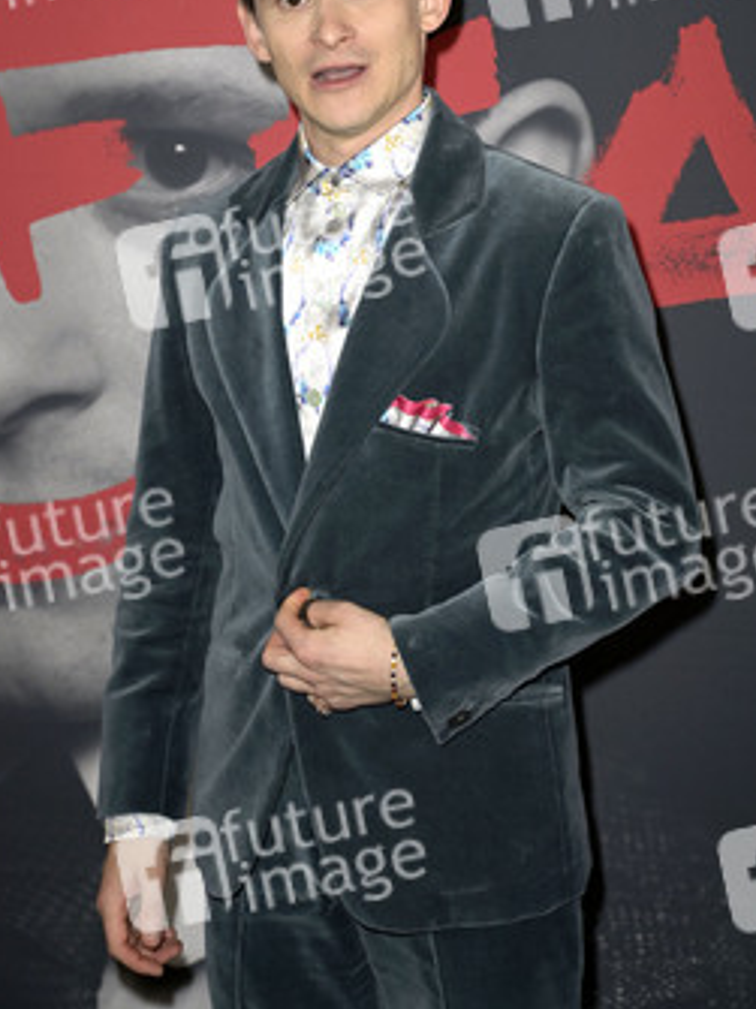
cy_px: 410
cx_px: 358
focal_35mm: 86
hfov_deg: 17.2
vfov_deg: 22.7
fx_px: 2506
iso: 640
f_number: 5.6
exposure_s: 1/250
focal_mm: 75
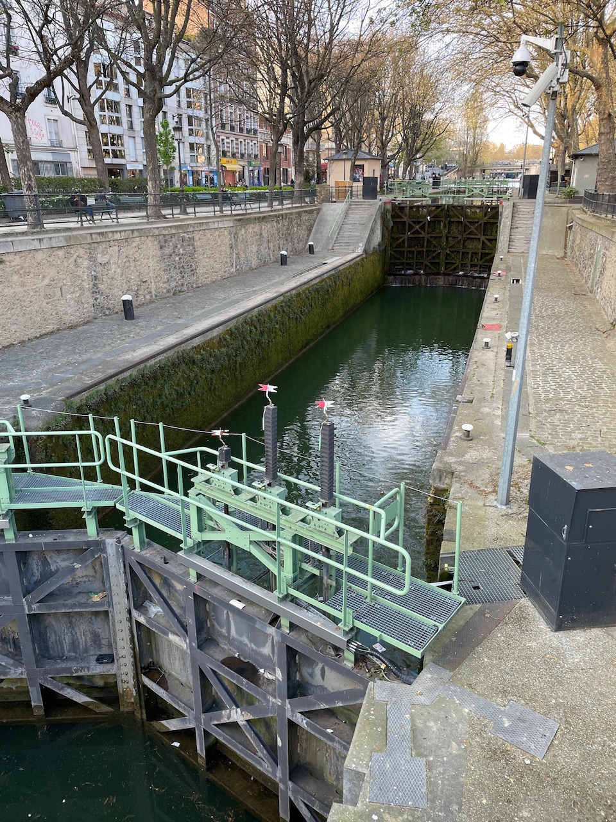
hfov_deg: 53.1
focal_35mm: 26
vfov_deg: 67.3
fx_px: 617
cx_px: 308
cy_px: 411
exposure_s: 1/121
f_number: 1.6
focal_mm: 4.2
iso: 40
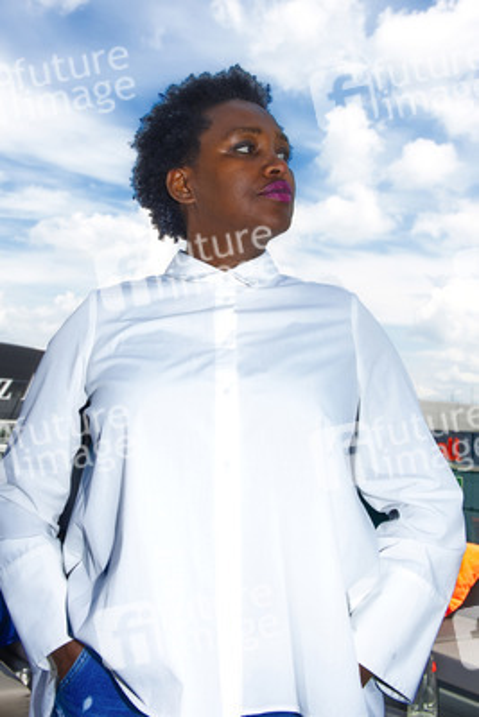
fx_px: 618
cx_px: 240
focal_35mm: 31
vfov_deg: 60.3
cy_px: 358
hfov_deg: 42.4
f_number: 9
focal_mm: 31
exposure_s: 1/320
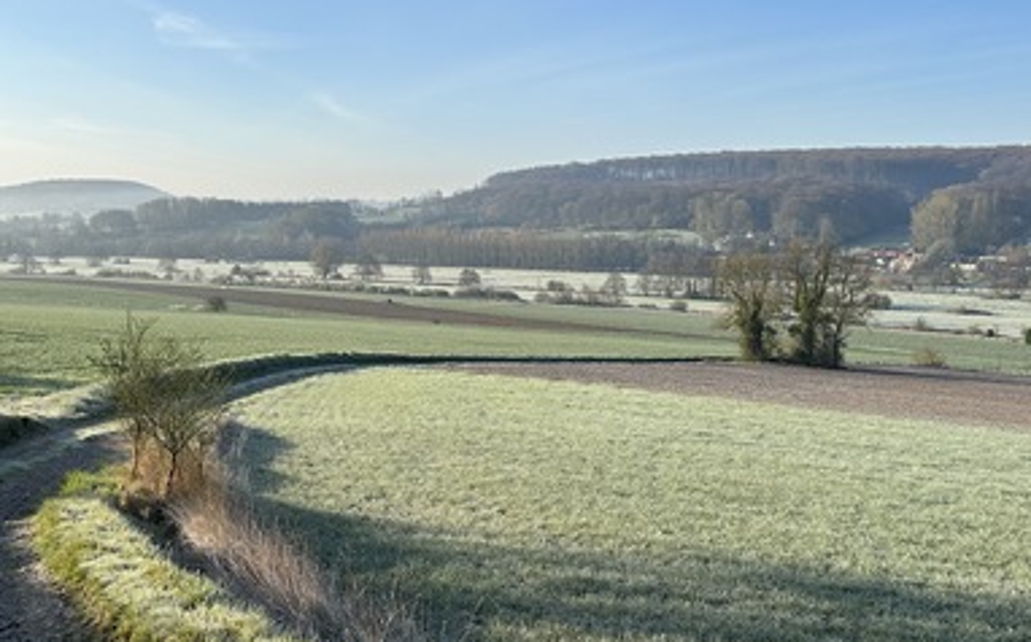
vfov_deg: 31.9
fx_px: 1123
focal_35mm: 40
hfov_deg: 48.8
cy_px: 291
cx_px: 378
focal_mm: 6.86
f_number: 1.78
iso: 80
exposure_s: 1/4016
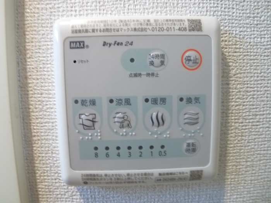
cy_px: 102
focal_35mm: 24
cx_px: 136
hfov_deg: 71.6
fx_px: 188
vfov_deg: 56.8
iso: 400
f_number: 2
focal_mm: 5.1
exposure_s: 1/15
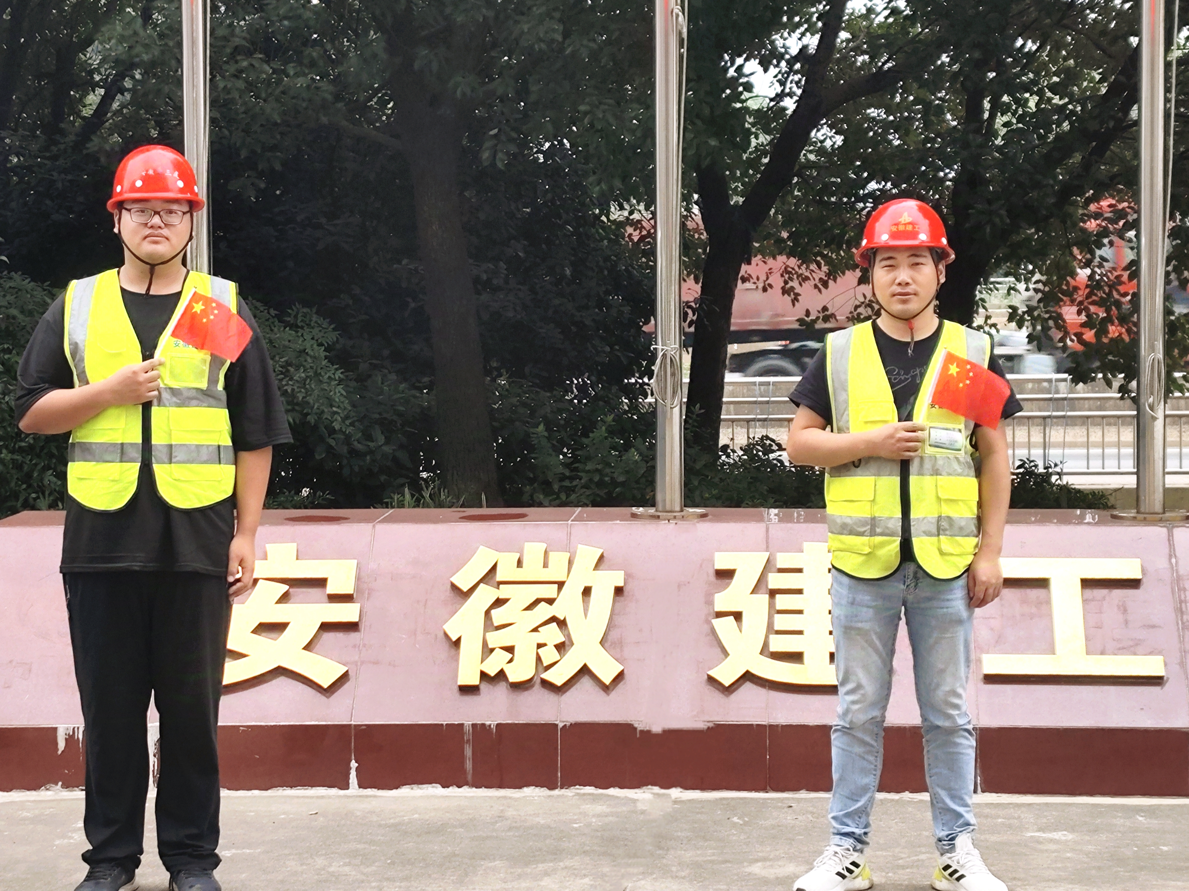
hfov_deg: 71.6
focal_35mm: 24
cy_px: 446
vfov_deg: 56.8
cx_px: 594
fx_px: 824
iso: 50
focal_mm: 5.26
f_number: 1.65
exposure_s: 1/114
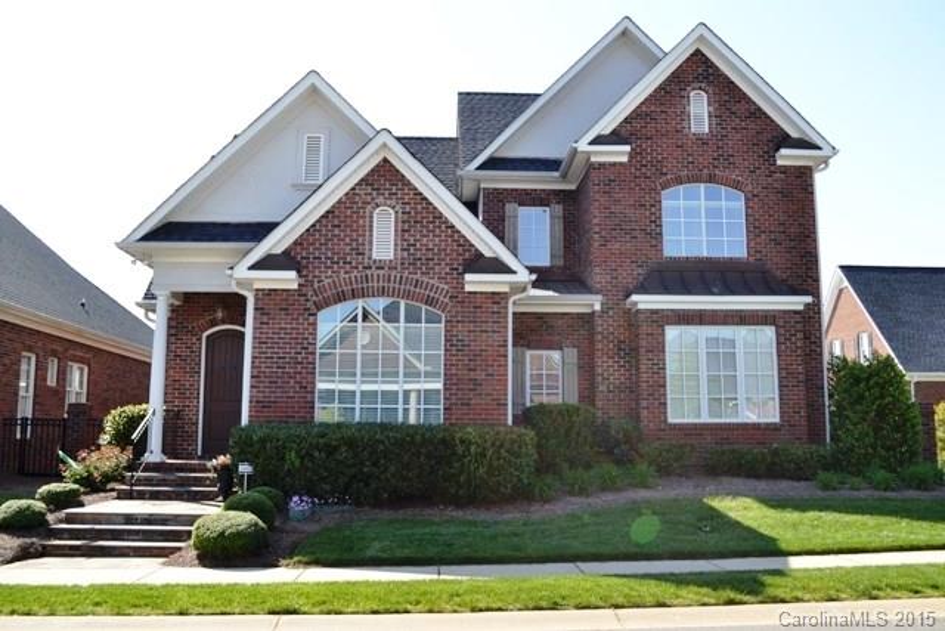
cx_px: 472
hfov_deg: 57.2
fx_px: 866
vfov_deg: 40.0
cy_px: 316
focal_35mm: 33
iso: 100
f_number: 6.3
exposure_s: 1/200
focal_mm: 22
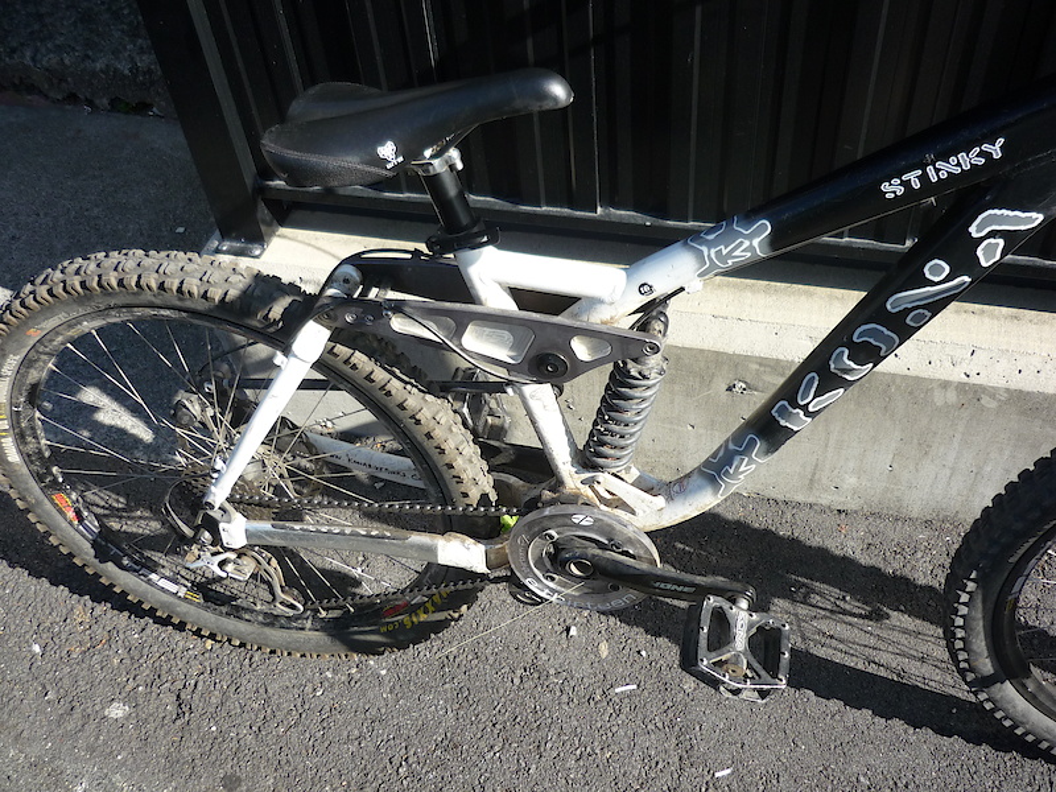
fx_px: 1007
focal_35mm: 33
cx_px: 528
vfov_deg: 42.9
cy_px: 396
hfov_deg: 55.4
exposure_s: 1/640
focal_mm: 5.5
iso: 100
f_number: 2.8
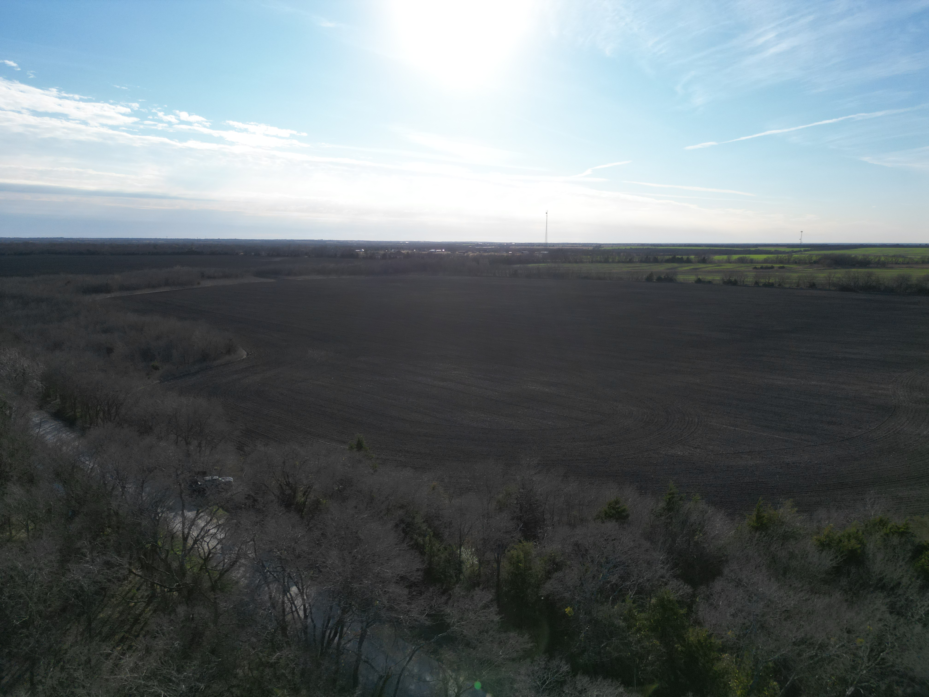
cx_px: 464
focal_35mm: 24
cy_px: 348
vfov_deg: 56.8
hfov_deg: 71.6
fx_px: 644
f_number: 1.7
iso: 110
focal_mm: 6.72
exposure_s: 1/4000
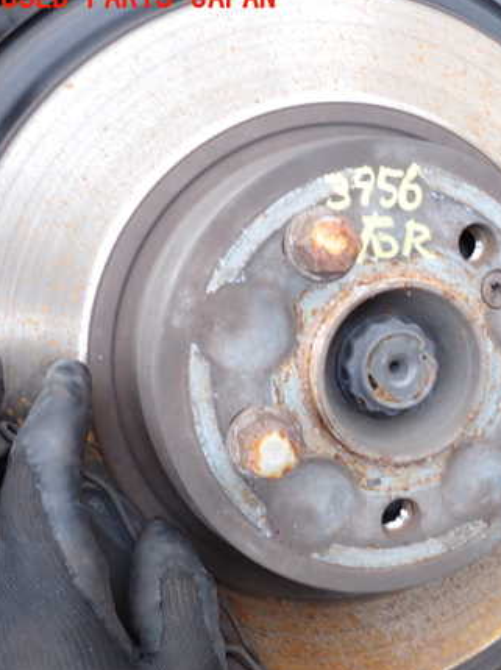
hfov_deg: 32.4
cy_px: 330
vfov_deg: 44.8
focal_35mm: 42
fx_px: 812
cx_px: 460
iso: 100
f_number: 2.3
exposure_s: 1/60
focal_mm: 5.4
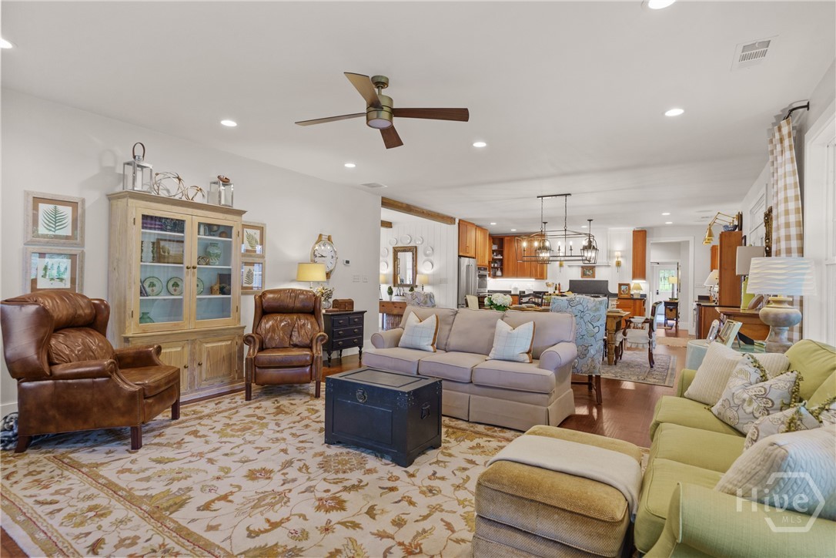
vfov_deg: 64.6
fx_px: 441
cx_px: 418
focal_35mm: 19
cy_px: 279
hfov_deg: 86.9
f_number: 6.3
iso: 1250
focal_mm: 19
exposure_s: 1/20
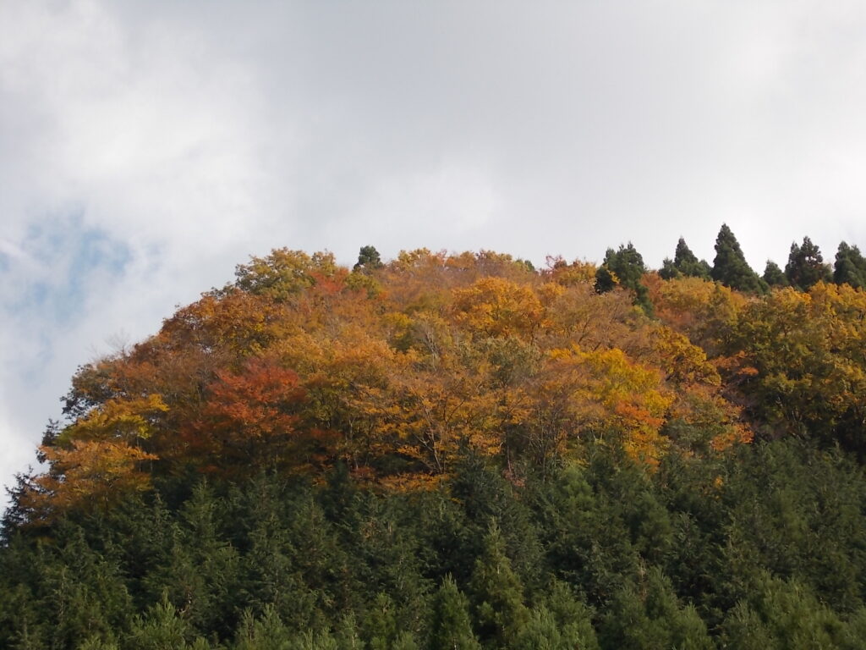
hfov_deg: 19.8
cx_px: 433
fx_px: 2477
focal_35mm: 99
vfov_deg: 14.9
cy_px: 325
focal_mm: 17.6
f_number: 5.5
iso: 80
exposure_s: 1/250
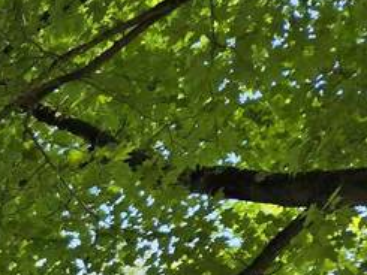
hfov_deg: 13.6
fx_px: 1273
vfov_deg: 11.0
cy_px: 593
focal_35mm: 120
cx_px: -398
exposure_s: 1/515
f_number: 1.8
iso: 25
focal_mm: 5.4
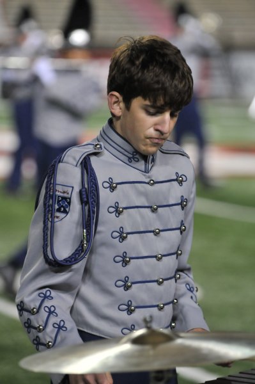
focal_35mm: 225
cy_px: 192
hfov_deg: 6.1
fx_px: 2395
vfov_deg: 9.2
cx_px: 128
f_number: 2.8
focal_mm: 150
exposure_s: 1/320
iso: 800
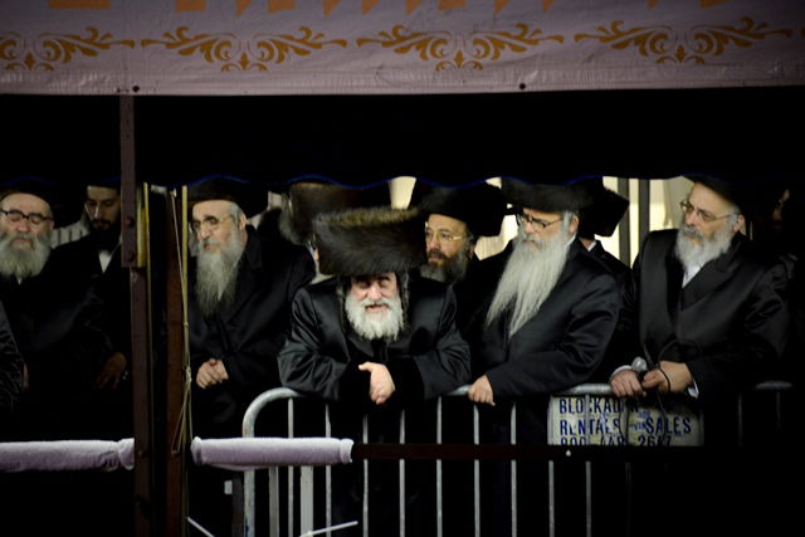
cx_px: 402
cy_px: 268
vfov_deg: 4.6
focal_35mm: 300
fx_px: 6709
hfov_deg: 6.9
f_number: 5.6
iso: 2000
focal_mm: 300
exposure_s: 1/90
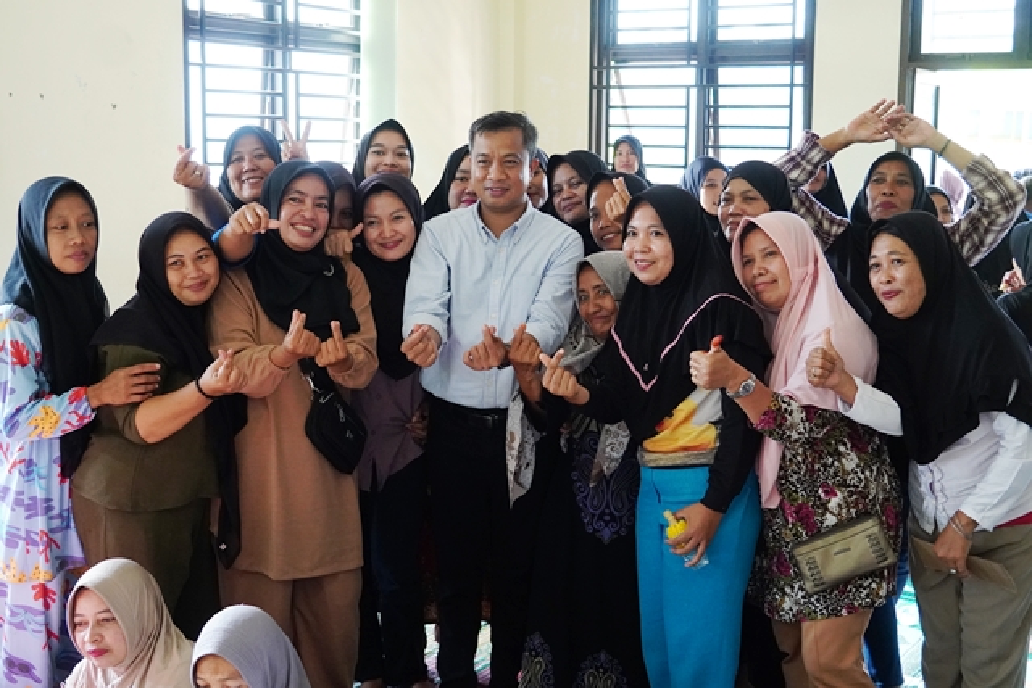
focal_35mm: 45
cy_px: 344
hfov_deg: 43.6
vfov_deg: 29.9
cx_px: 516
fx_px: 1290
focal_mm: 30
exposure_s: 1/80
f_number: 4
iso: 3200
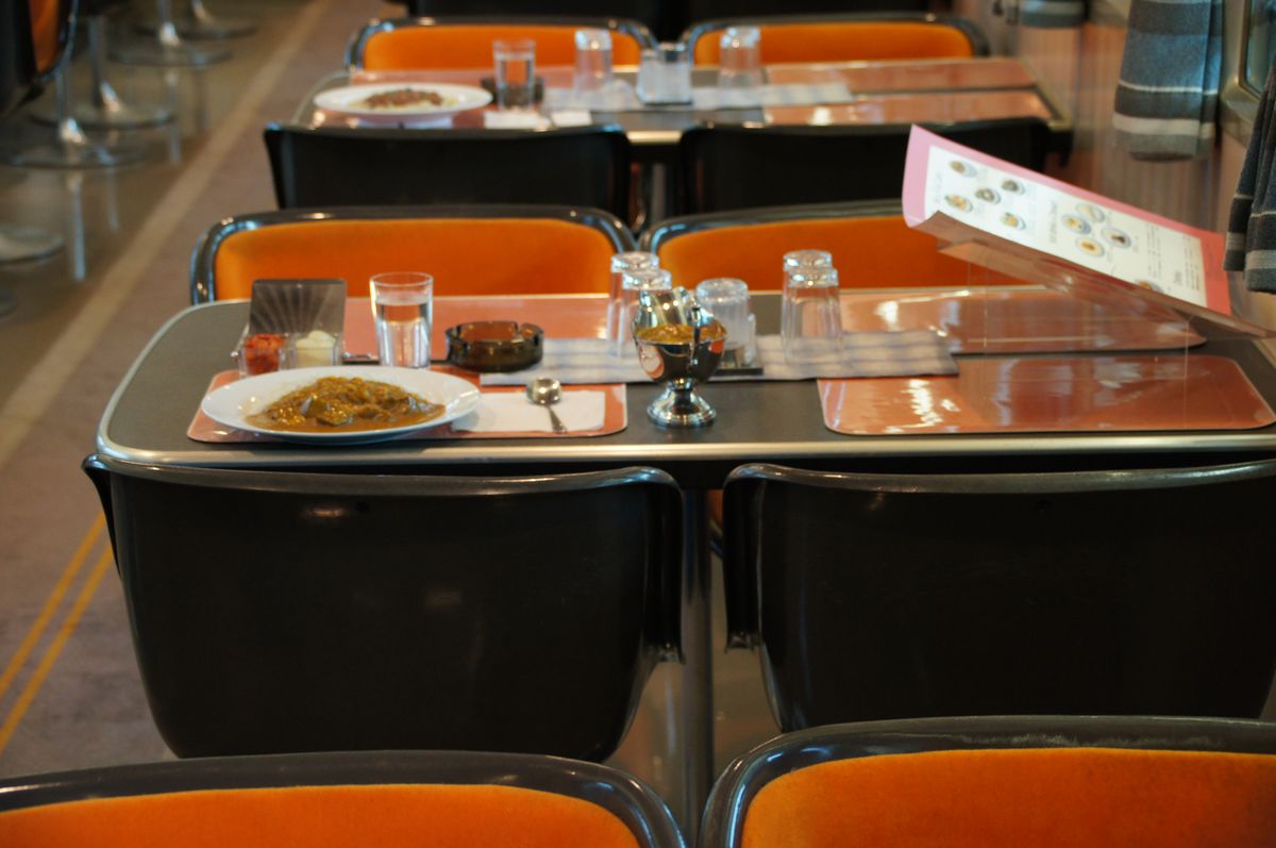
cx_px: 638
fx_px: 3186
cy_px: 424
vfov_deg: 15.2
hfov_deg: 22.6
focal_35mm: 90
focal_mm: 60
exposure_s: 1/20
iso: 800
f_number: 5.6
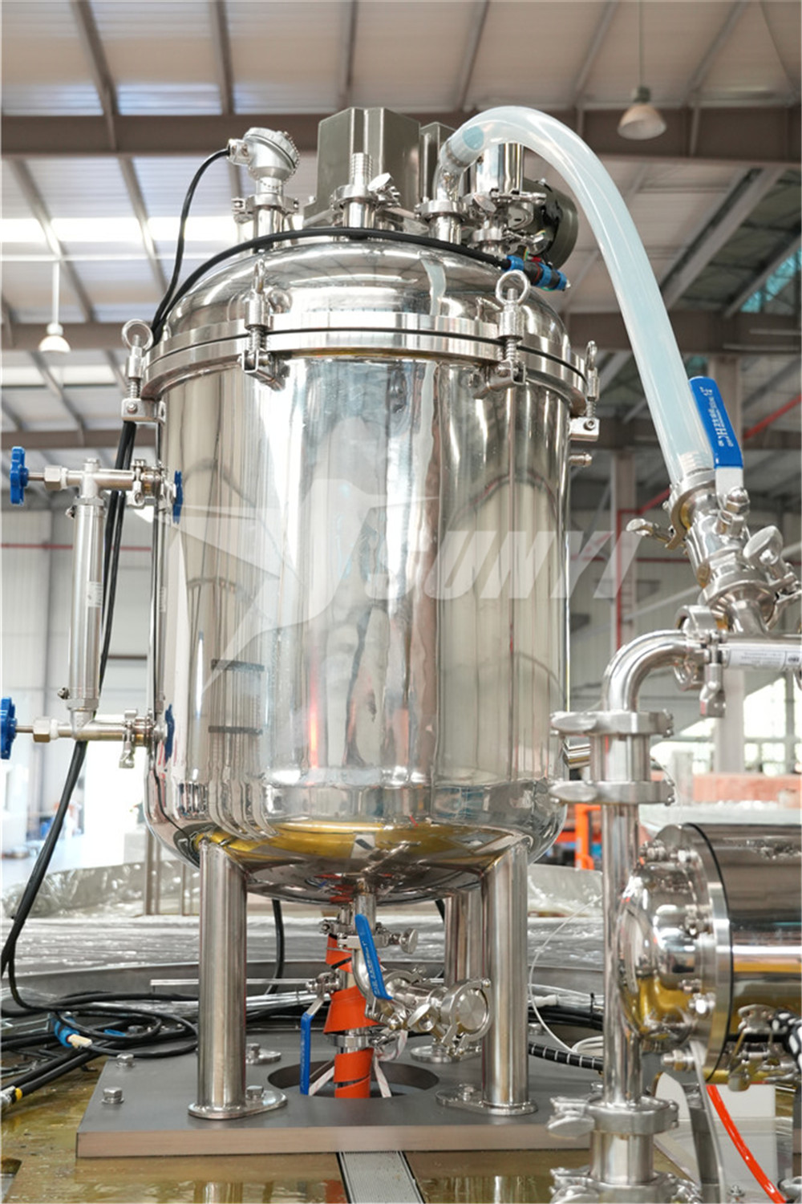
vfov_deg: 43.6
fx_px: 1504
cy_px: 602
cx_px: 401
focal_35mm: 45
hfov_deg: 29.9
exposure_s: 1/50
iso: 800
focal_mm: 30
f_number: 4.5
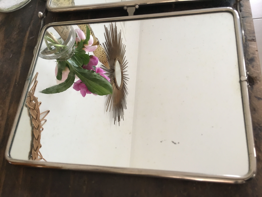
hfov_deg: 61.7
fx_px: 219
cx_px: 131
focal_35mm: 29
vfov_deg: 48.2
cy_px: 98
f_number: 2.2
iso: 125
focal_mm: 4.15
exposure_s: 1/33
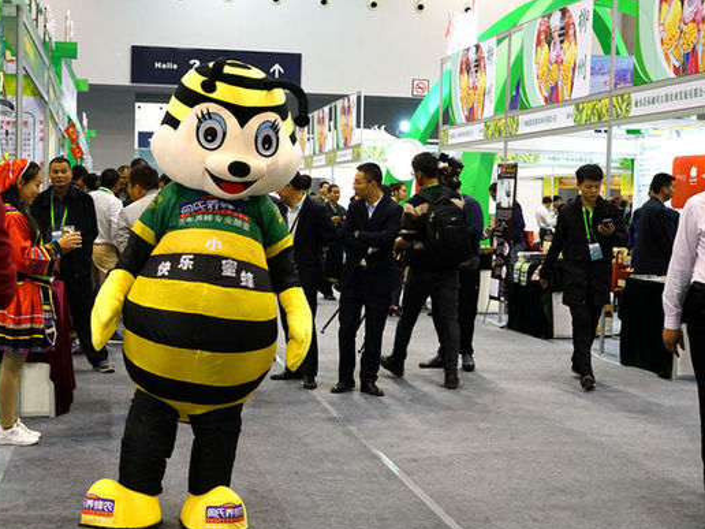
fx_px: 1161
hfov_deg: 33.8
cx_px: 342
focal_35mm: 57
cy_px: 267
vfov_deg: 25.7
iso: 5000
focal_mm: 52
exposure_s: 1/60
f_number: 7.1
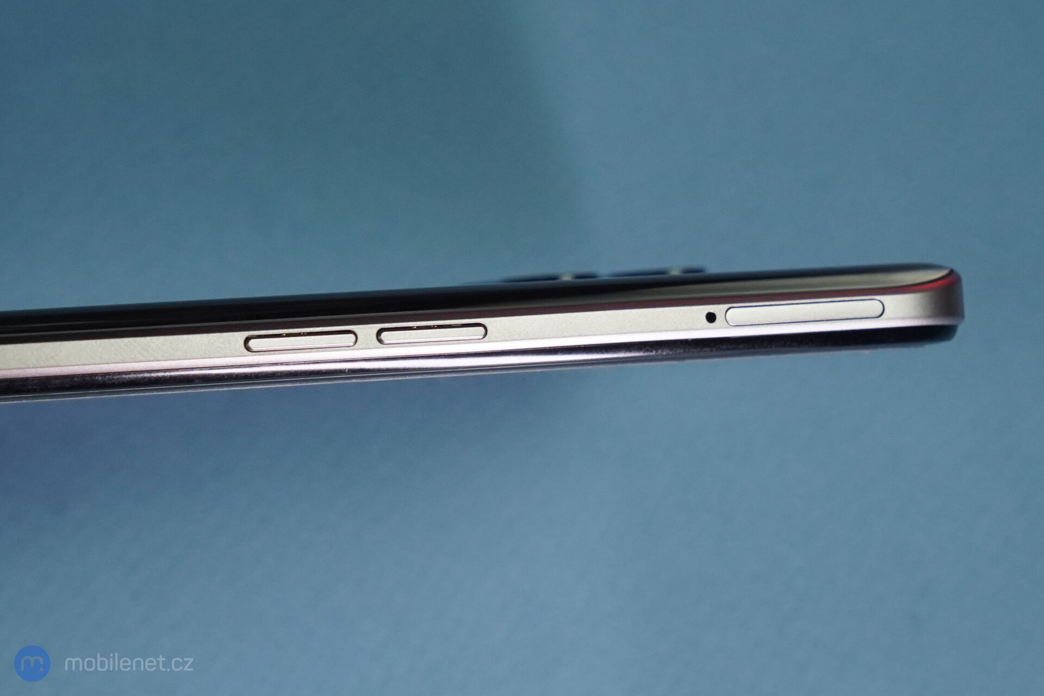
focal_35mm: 59
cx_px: 522
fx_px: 1711
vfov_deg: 23.0
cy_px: 348
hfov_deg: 33.9
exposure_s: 1/160
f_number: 8
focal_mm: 59
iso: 1600
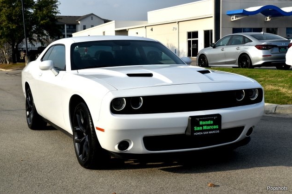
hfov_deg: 34.5
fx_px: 470
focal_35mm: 58
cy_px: 98
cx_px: 147
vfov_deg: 23.4
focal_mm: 38
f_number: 10
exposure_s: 1/400
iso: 200
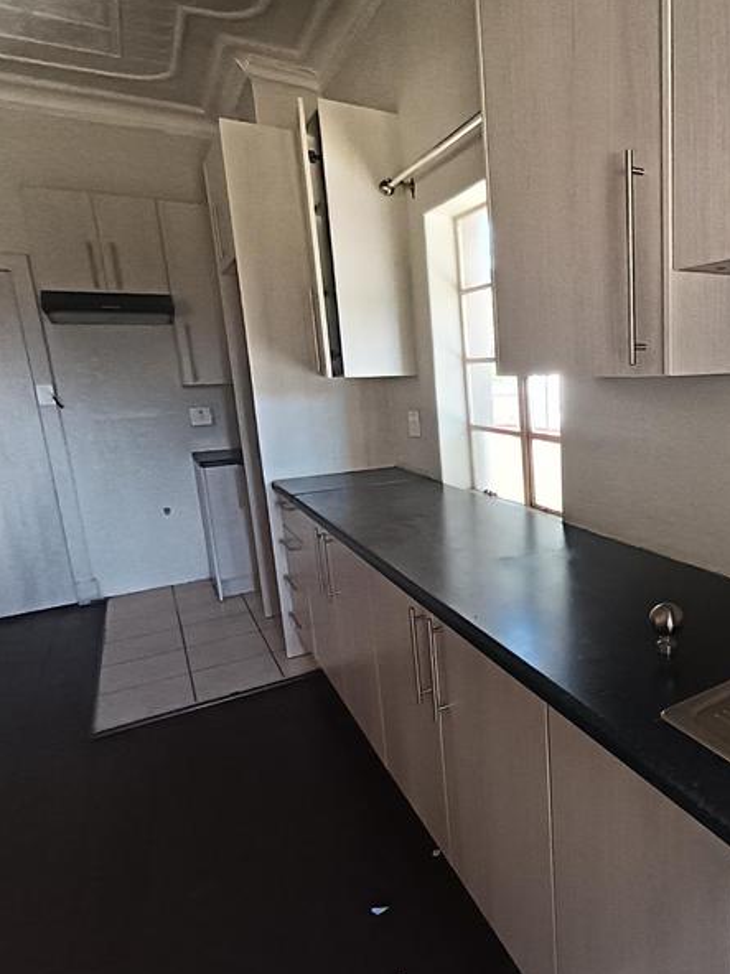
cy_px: 486
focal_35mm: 23
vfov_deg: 73.9
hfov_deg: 54.5
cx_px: 592
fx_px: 647
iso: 955
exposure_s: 1/50
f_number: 2.2
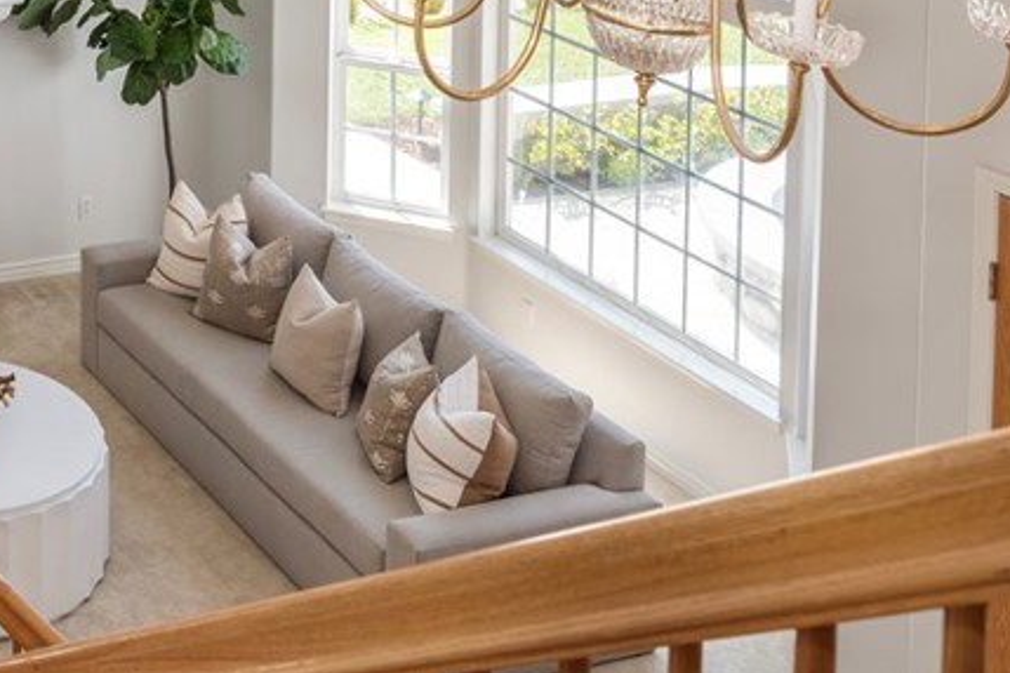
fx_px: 1739
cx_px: 275
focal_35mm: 62
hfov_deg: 31.9
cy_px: 248
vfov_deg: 21.9
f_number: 8
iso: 200
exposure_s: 1/80
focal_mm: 26
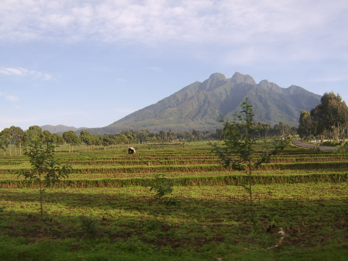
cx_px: 174
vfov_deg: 45.4
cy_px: 130
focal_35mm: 31
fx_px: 312
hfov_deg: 58.4
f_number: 5.6
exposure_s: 1/210
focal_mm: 8.13
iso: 71
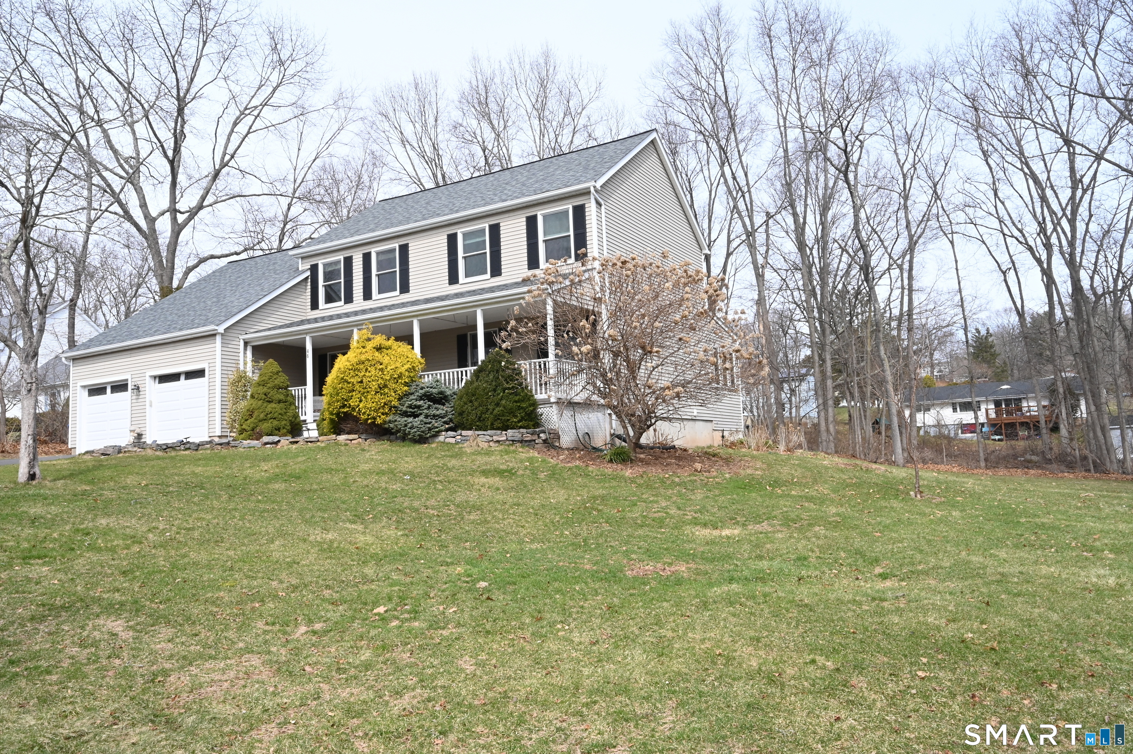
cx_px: 566
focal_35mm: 24
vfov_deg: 52.1
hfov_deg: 72.6
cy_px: 377
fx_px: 771
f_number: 22
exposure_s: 1/200
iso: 1250
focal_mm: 24.5
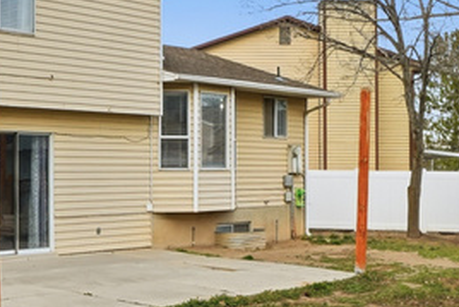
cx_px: 99
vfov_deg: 20.9
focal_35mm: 65
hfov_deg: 30.3
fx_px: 829
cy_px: 181
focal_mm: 17
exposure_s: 1/2500
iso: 250
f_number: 9
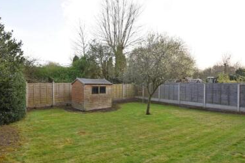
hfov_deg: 85.5
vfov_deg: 64.5
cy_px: 82
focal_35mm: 19
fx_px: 129
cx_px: 94
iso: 110
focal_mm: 10
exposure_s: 1/200
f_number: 5
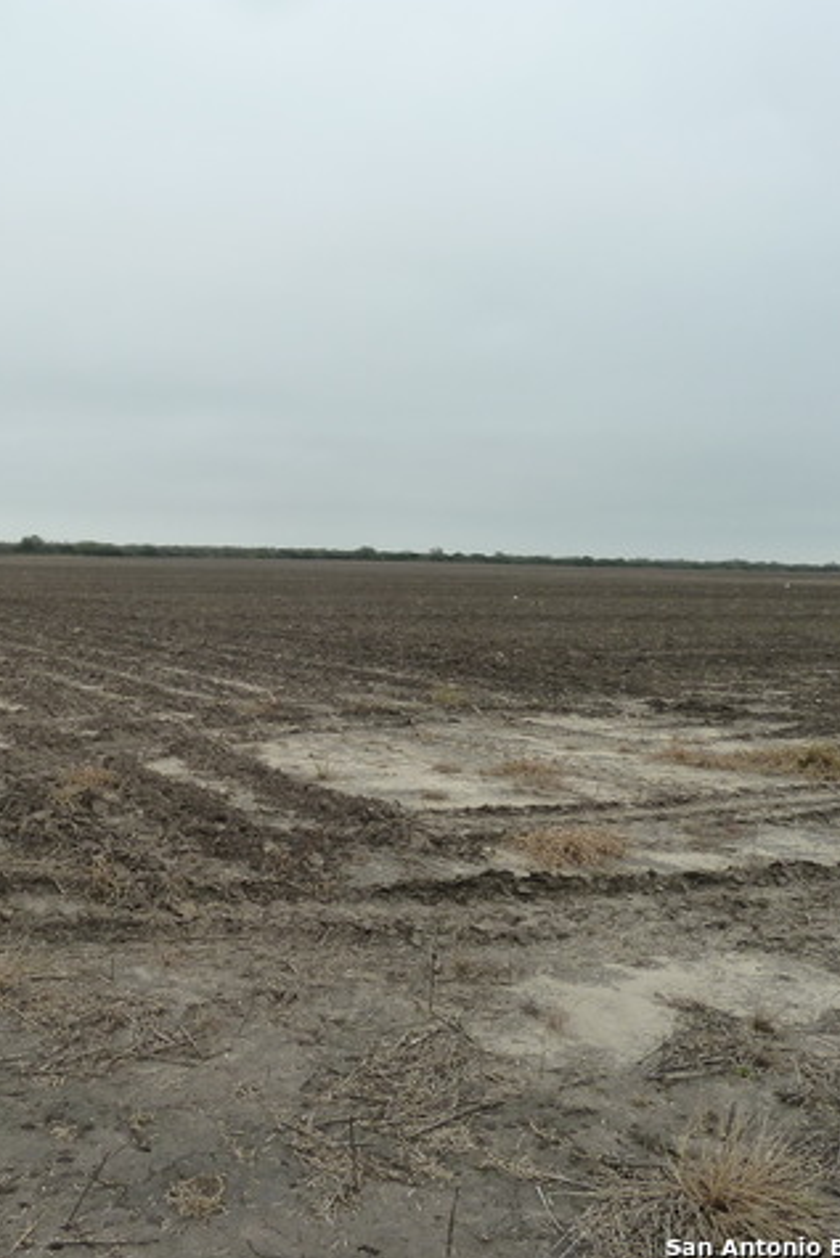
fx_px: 1224
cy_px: 628
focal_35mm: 35
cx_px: 238
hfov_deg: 37.2
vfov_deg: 54.4
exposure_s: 1/125
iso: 125
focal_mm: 4.1
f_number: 4
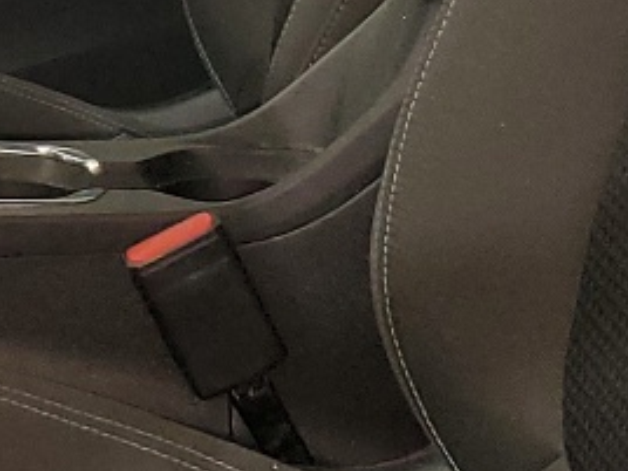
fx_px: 2812
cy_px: -84
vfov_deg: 9.5
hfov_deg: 12.2
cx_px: -262
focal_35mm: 155
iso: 90
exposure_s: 1/60.2
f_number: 1.5
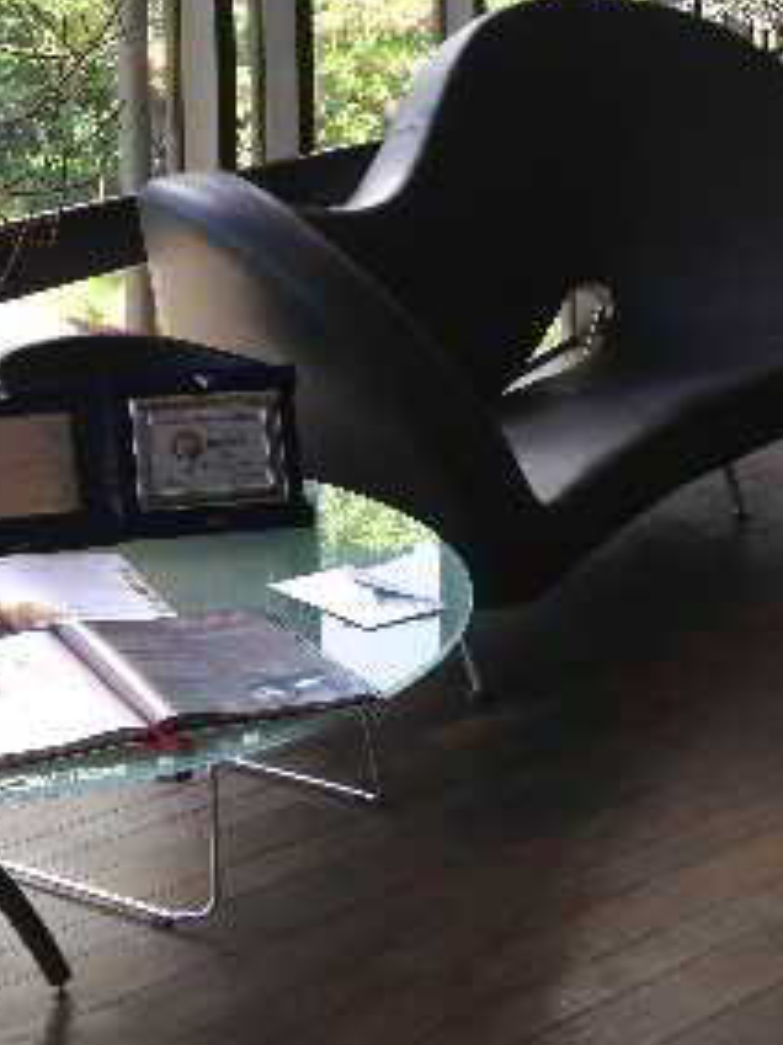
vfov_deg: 26.6
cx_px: 211
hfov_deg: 20.9
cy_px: 55
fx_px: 2113
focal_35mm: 70
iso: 50
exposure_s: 1/60
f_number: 2.4
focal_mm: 4.13
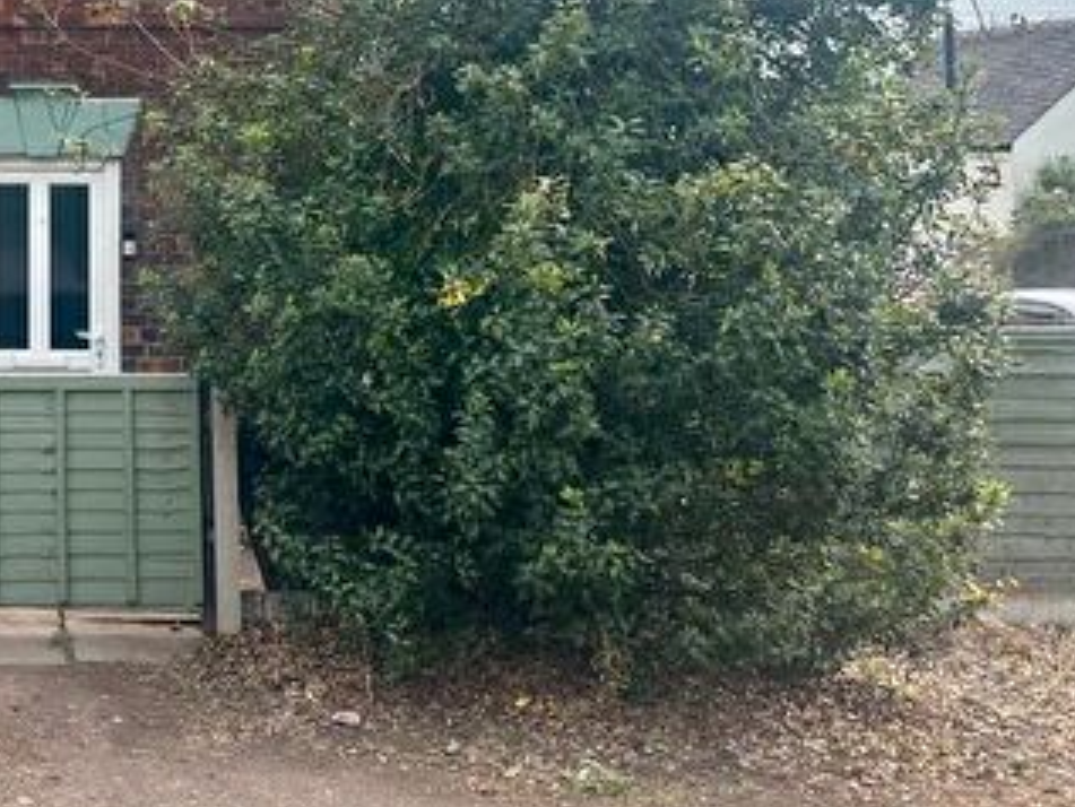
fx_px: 1647
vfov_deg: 26.5
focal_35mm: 53
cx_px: -47
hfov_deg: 32.6
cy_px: 56
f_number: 1.78
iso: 80
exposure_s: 1/1587
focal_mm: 6.86
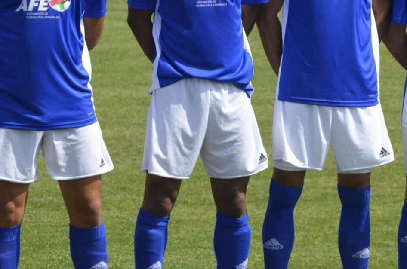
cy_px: 54
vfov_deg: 3.4
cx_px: 358
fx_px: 4580
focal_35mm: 406
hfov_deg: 5.1
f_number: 6.3
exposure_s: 1/1600
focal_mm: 125
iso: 400
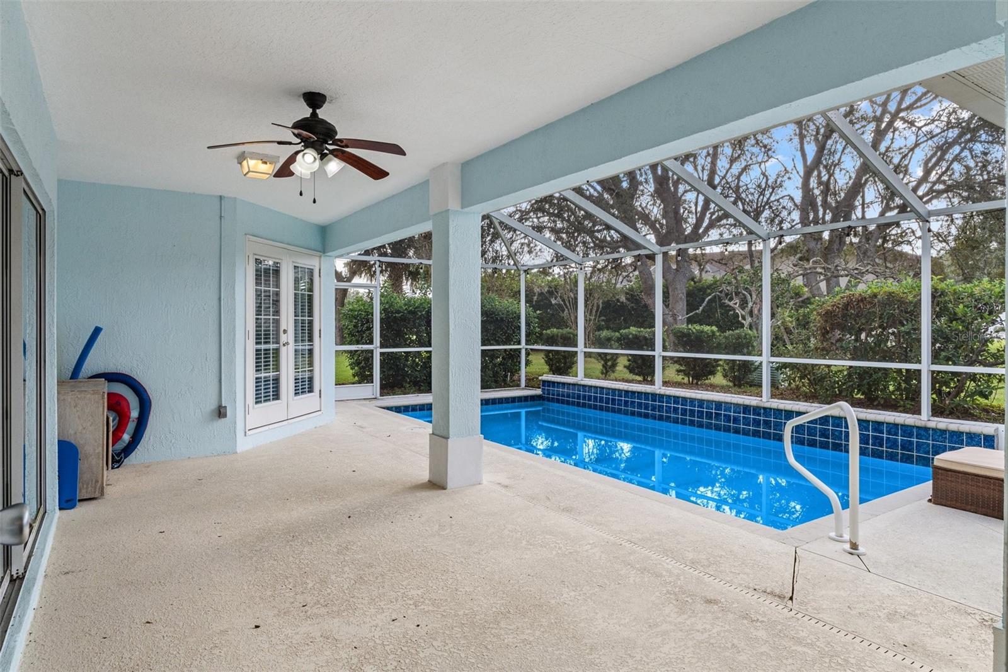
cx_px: 504
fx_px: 588
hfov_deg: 81.2
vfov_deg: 59.5
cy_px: 336
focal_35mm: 21
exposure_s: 1/15
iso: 320
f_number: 8
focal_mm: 14
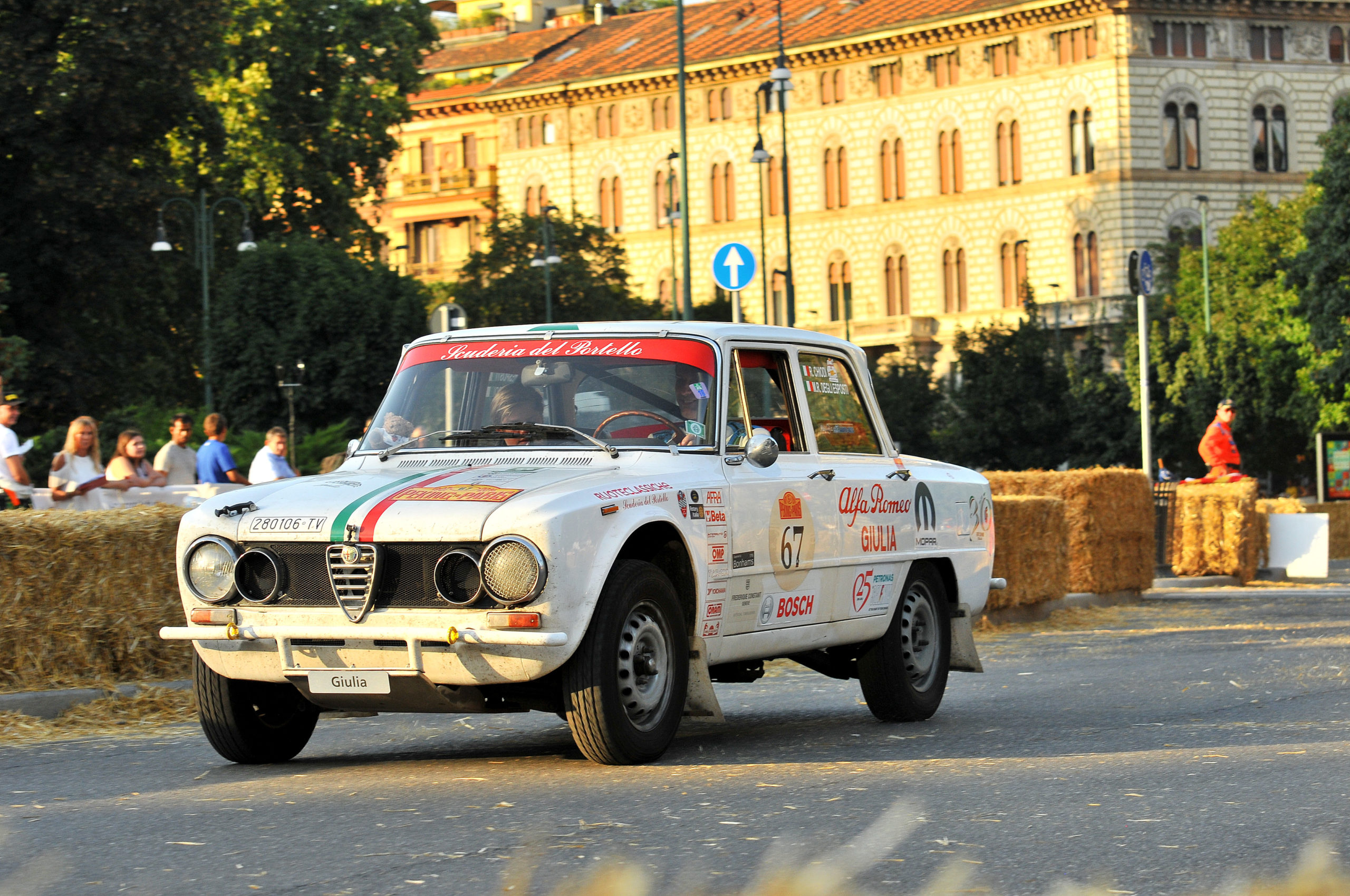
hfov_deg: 18.2
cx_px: 675
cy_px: 448
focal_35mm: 112
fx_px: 4213
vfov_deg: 12.1
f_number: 6.3
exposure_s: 1/400
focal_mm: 75
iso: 250
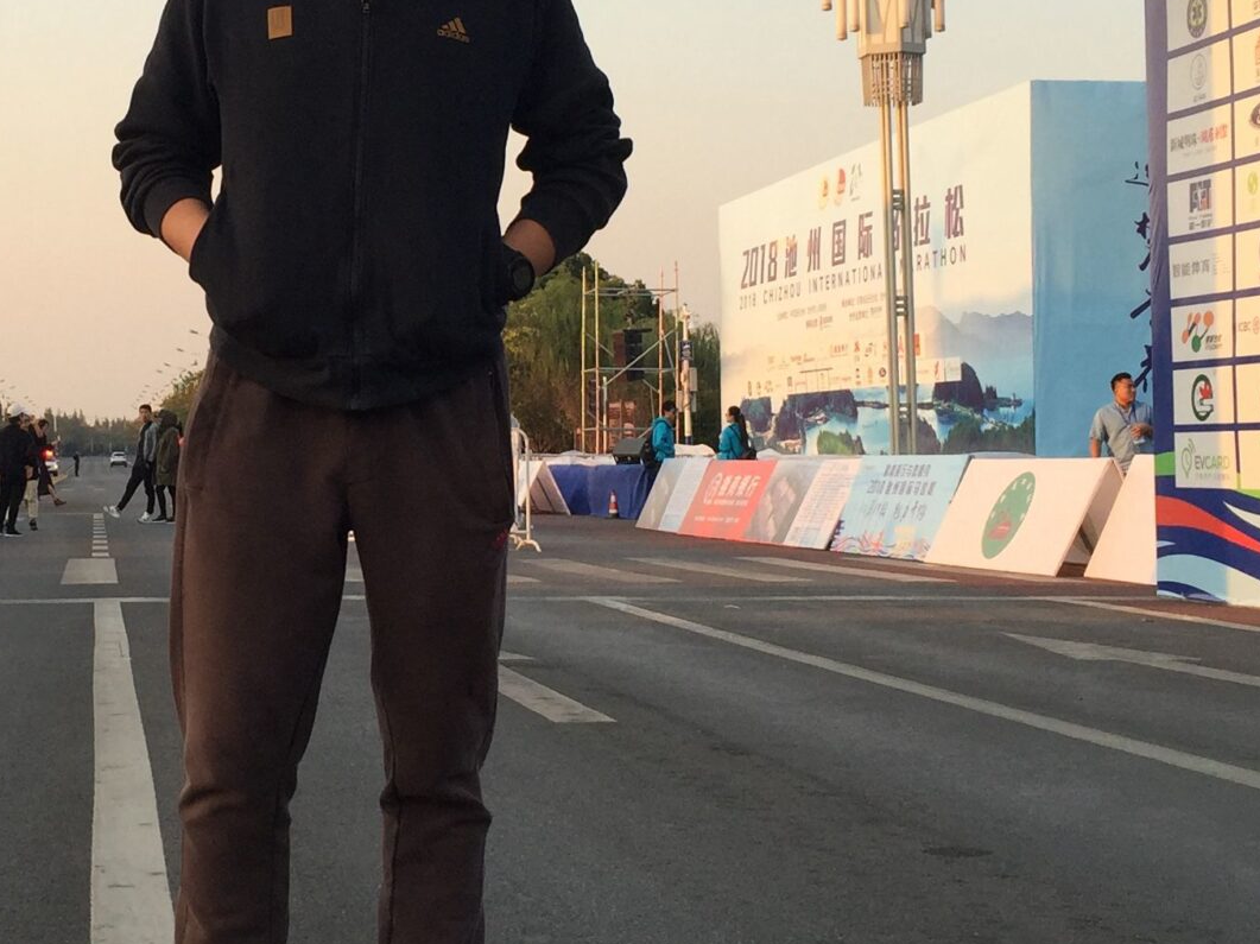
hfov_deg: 27.2
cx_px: 238
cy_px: 313
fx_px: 2547
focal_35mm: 70
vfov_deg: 20.9
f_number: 2.2
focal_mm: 4.15
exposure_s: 1/403
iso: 32
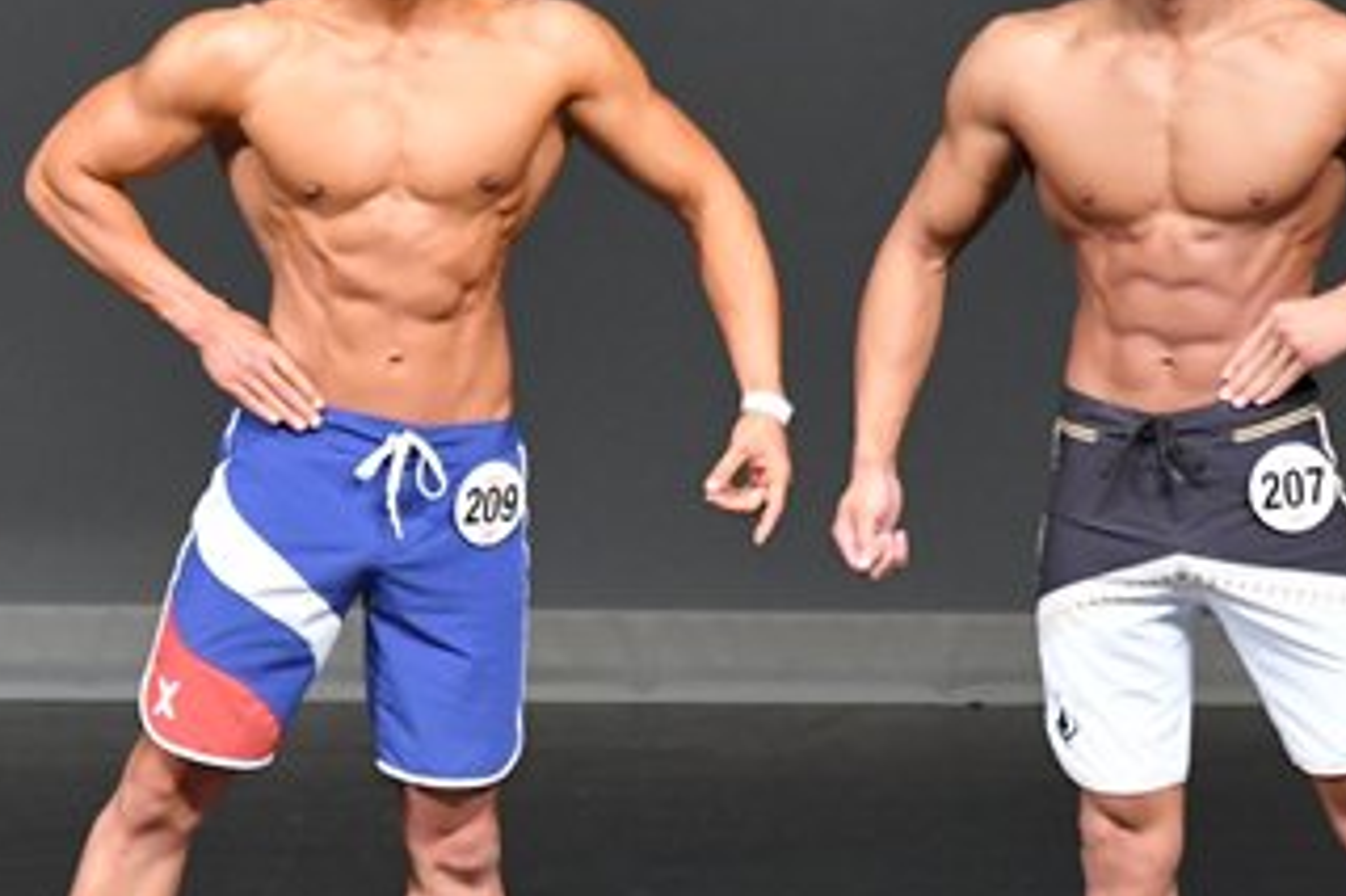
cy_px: 522
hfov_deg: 3.2
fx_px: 24401
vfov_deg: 2.1
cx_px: 284
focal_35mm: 653
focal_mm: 180
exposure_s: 1/400
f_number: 5.6
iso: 5000
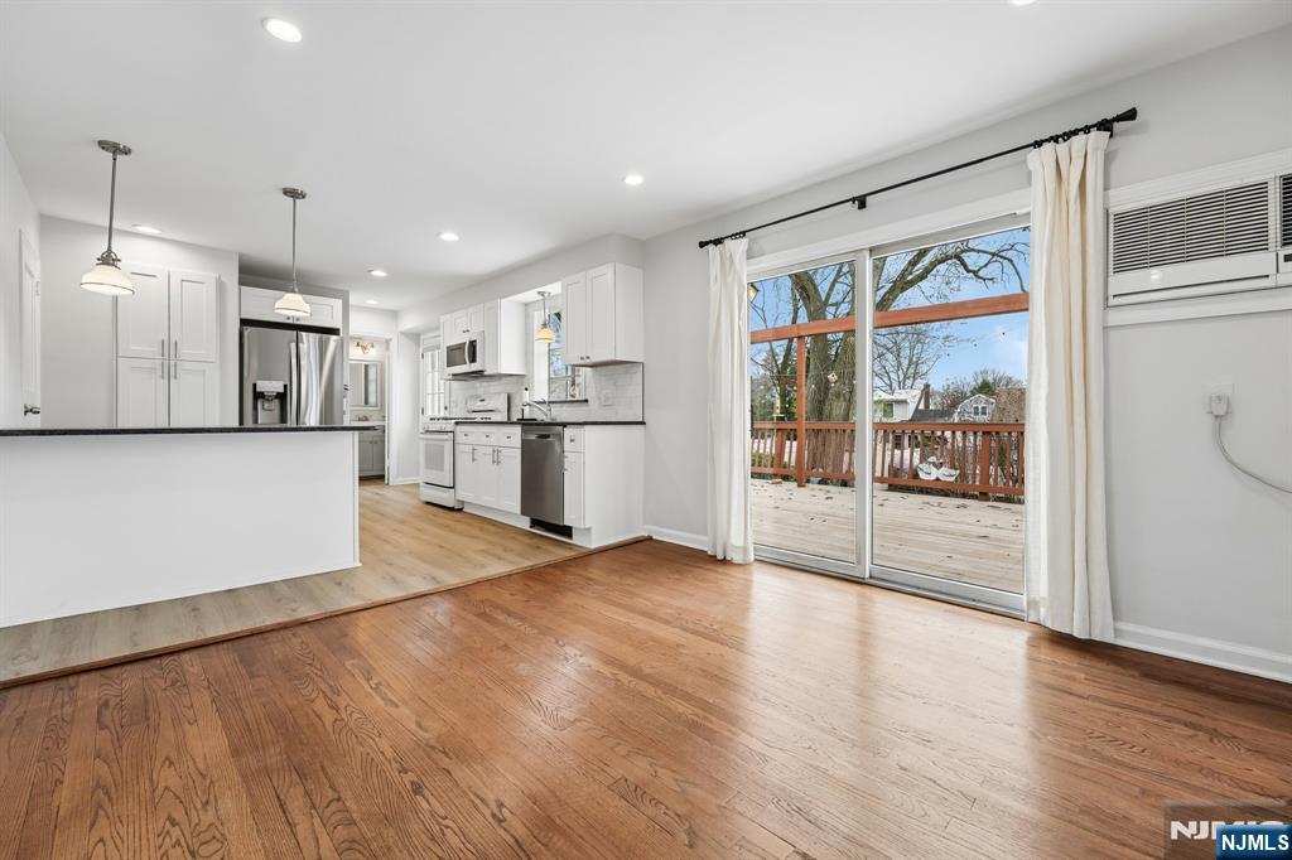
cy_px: 430
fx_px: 502
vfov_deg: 81.2
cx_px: 646
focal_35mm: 14
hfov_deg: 104.3
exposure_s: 1/40
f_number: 8
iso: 160
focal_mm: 14
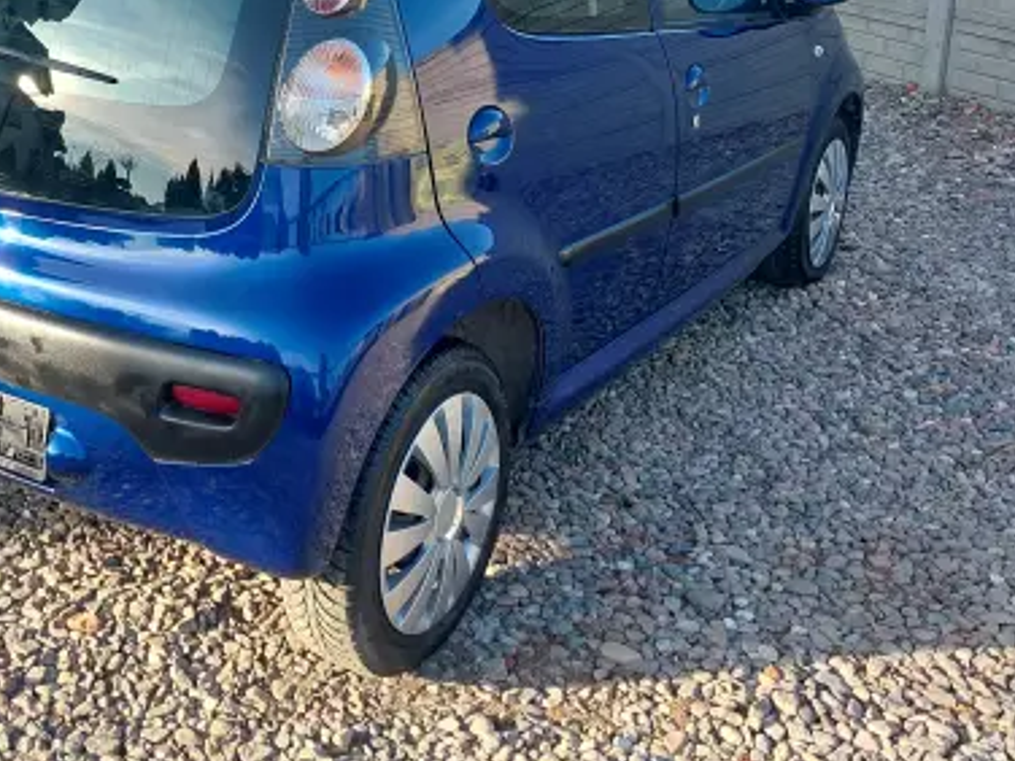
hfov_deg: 37.0
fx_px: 1495
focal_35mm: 51
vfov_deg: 28.1
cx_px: 324
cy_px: 170
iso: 20
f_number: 1.8
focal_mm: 4.6
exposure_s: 1/119
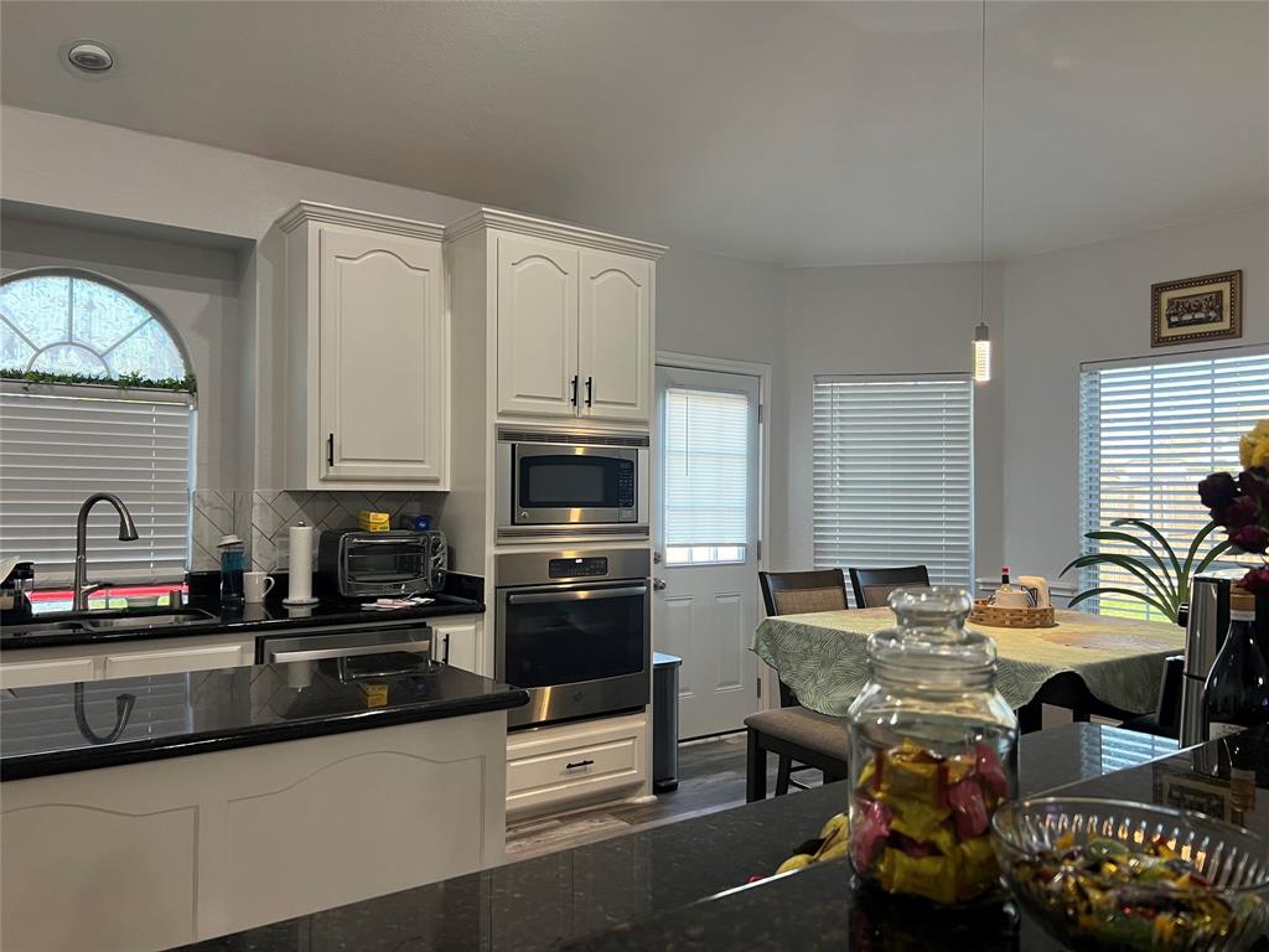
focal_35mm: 26
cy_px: 476
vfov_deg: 53.1
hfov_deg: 67.3
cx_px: 634
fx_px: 953
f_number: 1.5
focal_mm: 5.7
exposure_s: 1/60
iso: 125
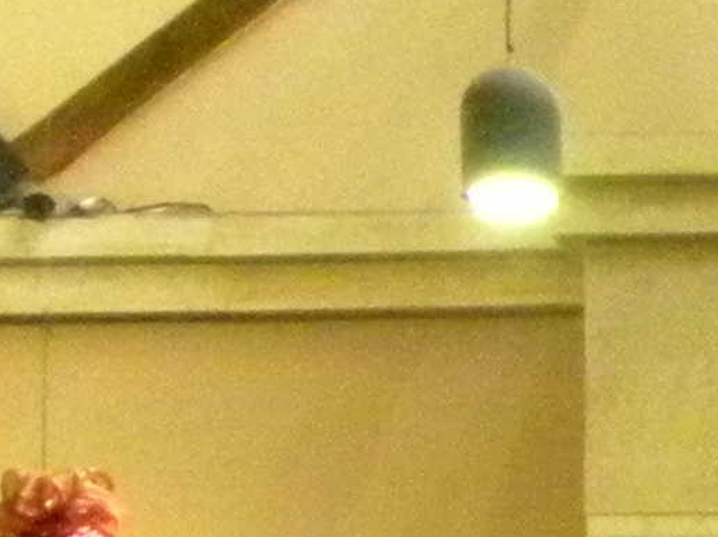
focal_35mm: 320
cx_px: 2092
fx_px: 6633
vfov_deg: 4.5
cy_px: 1287
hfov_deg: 5.8
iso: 800
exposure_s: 1/17.6
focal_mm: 7.3
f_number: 3.2
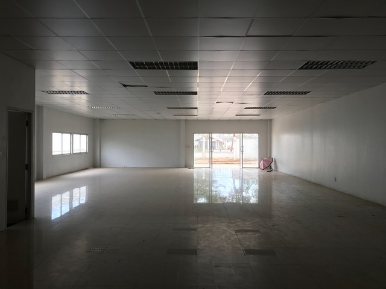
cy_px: 144
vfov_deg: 49.7
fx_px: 312
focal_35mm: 28
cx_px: 193
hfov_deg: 63.4
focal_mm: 3.99
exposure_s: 1/100
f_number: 1.8
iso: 20
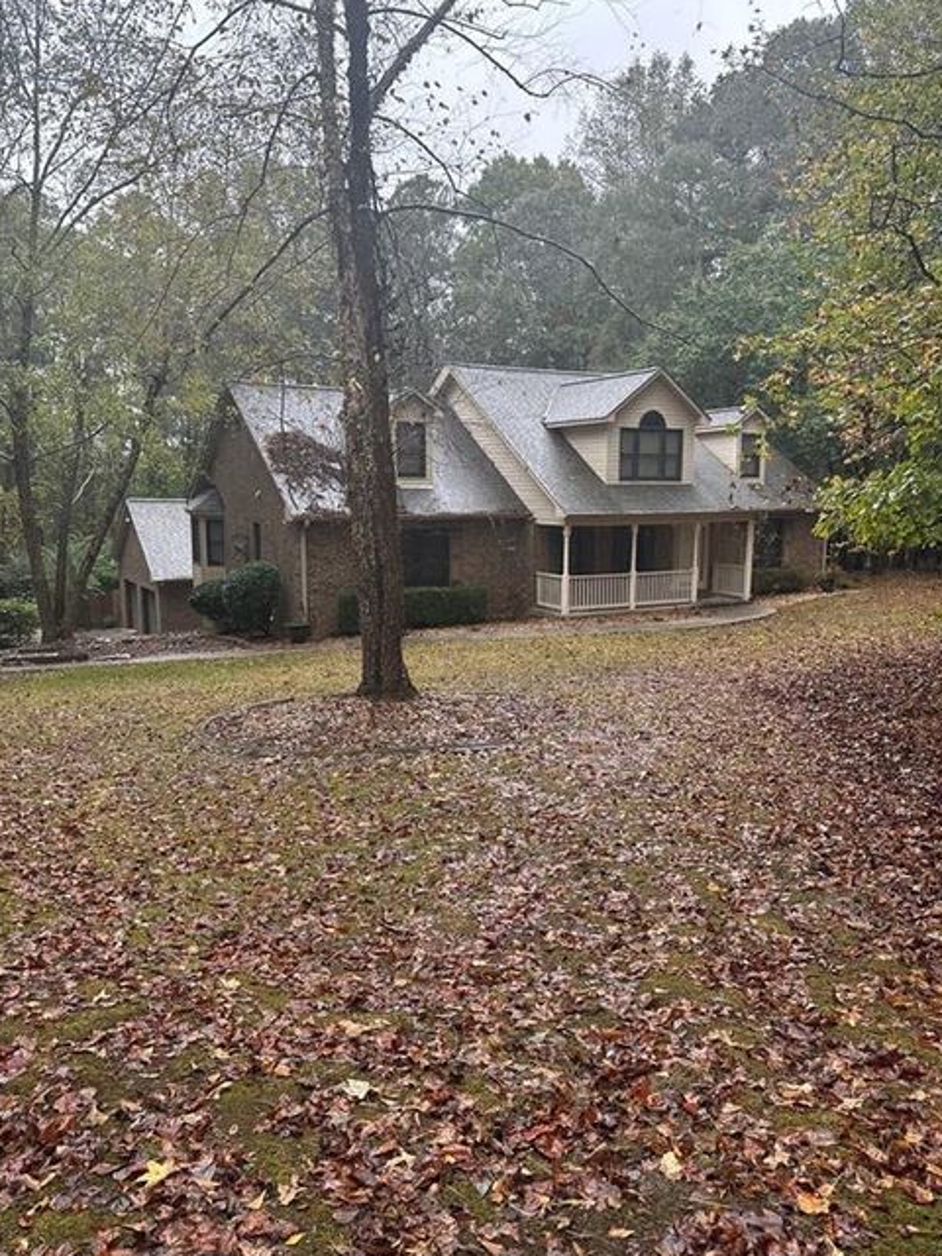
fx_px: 907
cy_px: 613
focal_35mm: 25
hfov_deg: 54.9
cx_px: 471
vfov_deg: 69.4
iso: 160
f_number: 1.78
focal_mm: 6.86
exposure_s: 1/121
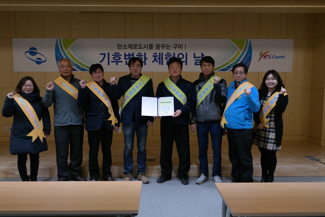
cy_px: 108
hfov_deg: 61.9
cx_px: 162
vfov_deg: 43.6
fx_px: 271
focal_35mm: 30
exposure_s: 1/40
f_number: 3.5
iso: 1600
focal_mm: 20
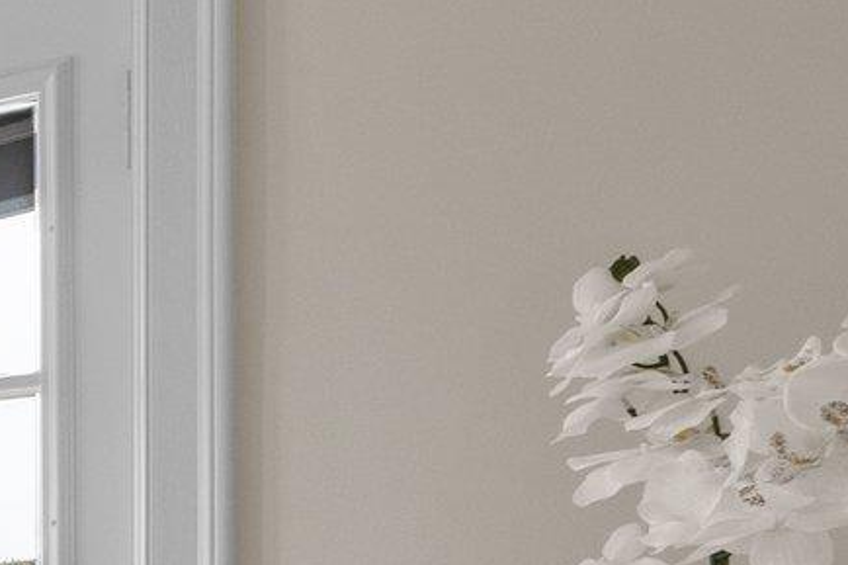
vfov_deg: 15.3
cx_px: -1084
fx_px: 2001
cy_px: 750
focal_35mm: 85
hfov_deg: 15.5
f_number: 8
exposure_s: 1/25
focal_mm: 12
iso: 320
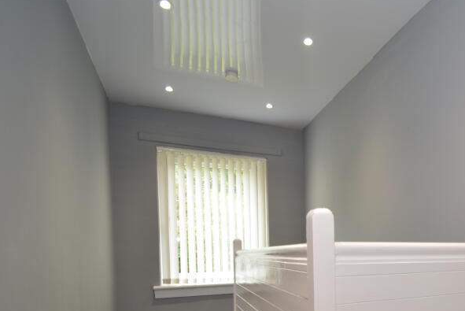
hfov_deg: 64.1
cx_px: 364
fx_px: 336
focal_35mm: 26
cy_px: 251
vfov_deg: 46.8
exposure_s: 1/15
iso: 100
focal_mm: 10
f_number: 4.5
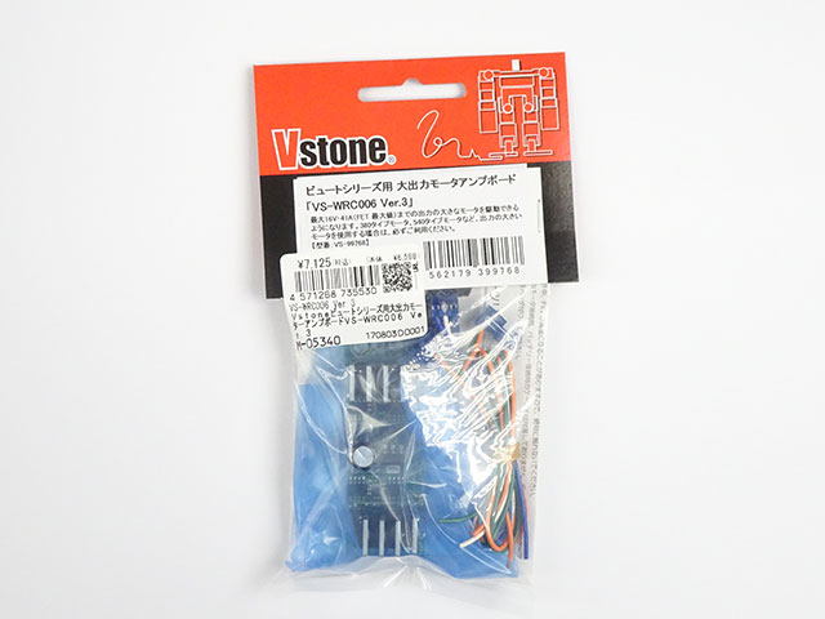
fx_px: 1192
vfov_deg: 29.1
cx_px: 412
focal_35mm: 50
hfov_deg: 38.2
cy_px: 310
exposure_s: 1/250
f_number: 4.5
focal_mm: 8.51
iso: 640
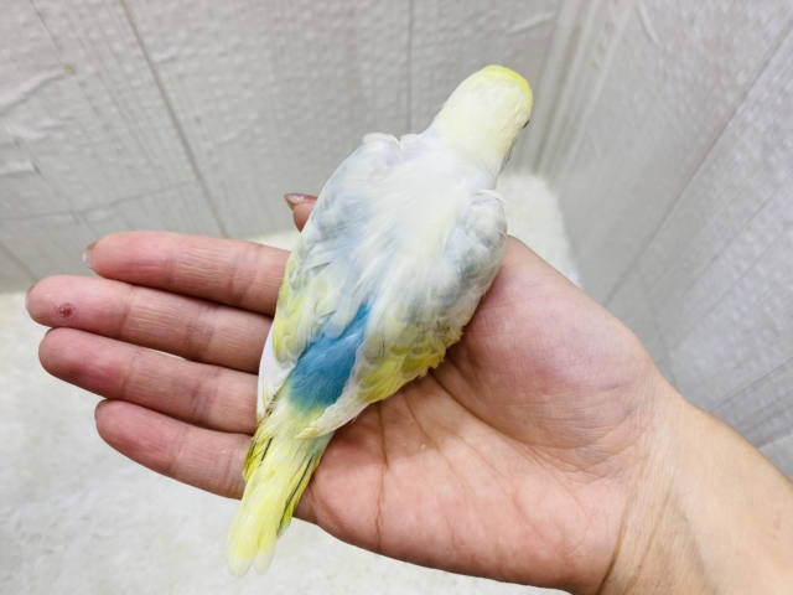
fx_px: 573
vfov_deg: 54.9
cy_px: 298
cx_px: 396
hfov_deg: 69.4
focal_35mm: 25
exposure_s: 1/100
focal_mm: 4.25
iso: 64
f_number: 1.8
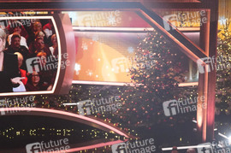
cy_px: 127
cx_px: 111
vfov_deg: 11.6
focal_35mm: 117
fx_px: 749
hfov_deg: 17.5
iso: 10000
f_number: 4
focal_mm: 70
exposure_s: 1/320
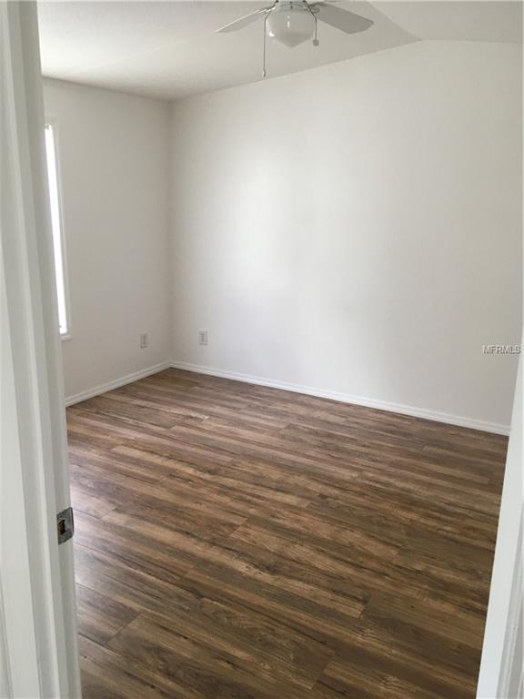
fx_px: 585
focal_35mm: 29
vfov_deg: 61.7
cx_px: 262
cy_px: 350
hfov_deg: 48.2
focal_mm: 4.15
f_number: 2.2
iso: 32
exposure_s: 1/30
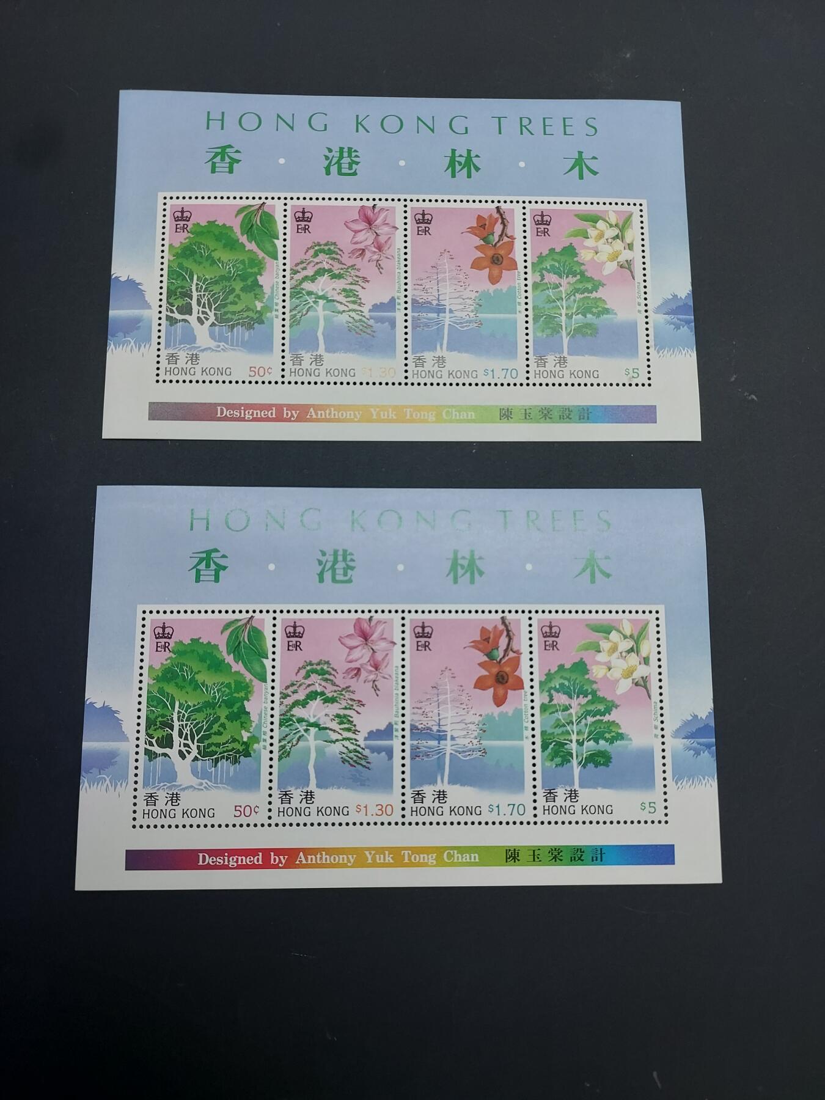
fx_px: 763
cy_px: 550
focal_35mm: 24
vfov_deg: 71.6
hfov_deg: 56.8
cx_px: 412
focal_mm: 4.6
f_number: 1.8
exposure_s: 1/50
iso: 64
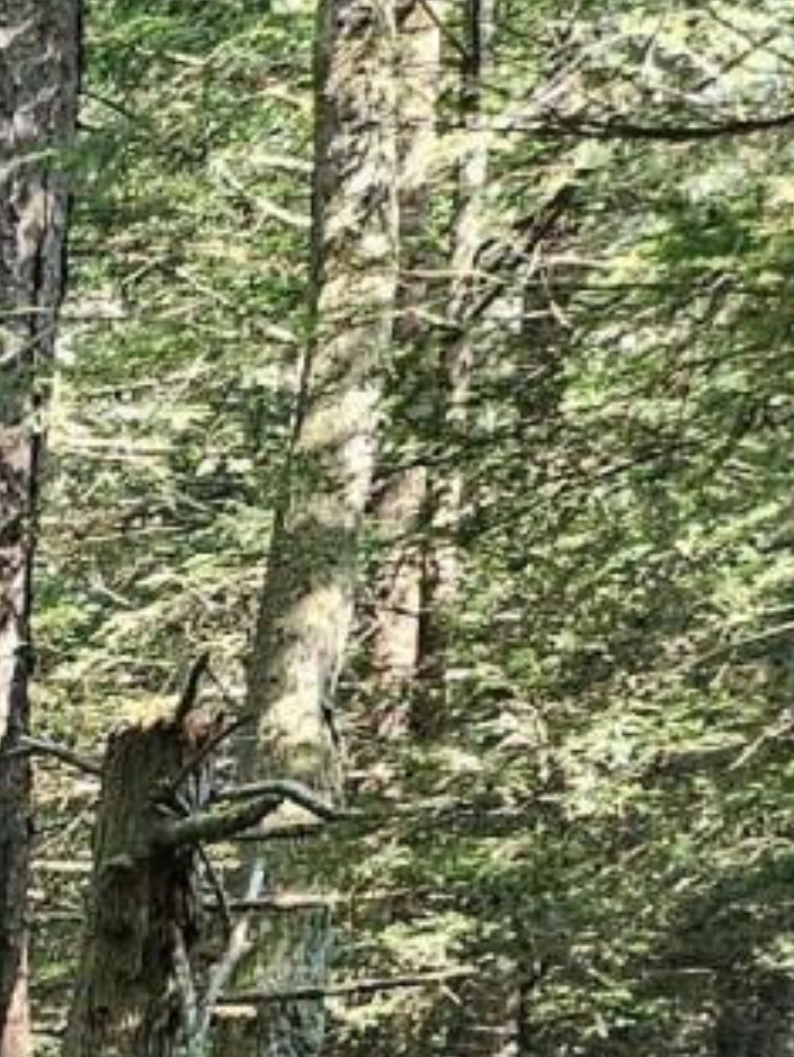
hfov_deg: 8.6
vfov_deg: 11.6
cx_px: -1480
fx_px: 4493
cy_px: 2330
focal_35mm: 147
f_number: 1.8
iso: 200
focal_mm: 5.4
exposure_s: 1/120
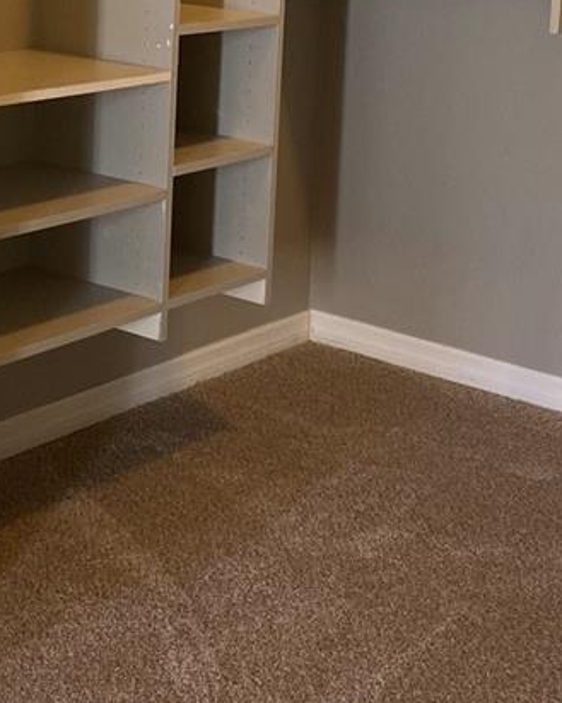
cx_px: 132
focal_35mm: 74
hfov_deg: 20.5
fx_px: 1540
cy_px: 24
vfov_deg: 24.7
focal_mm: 4.25
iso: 160
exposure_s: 1/60
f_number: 1.8
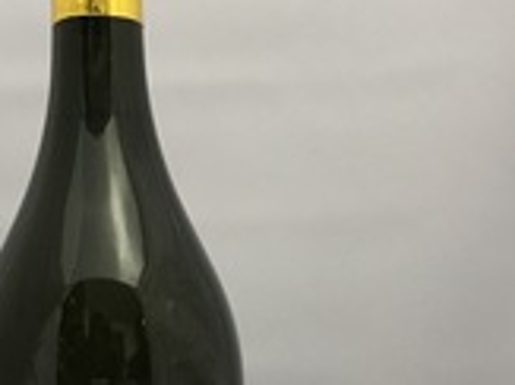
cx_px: 111
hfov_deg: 29.7
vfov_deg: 22.3
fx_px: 951
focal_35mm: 64
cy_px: 350
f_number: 2.2
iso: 200
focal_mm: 4.15
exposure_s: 1/15
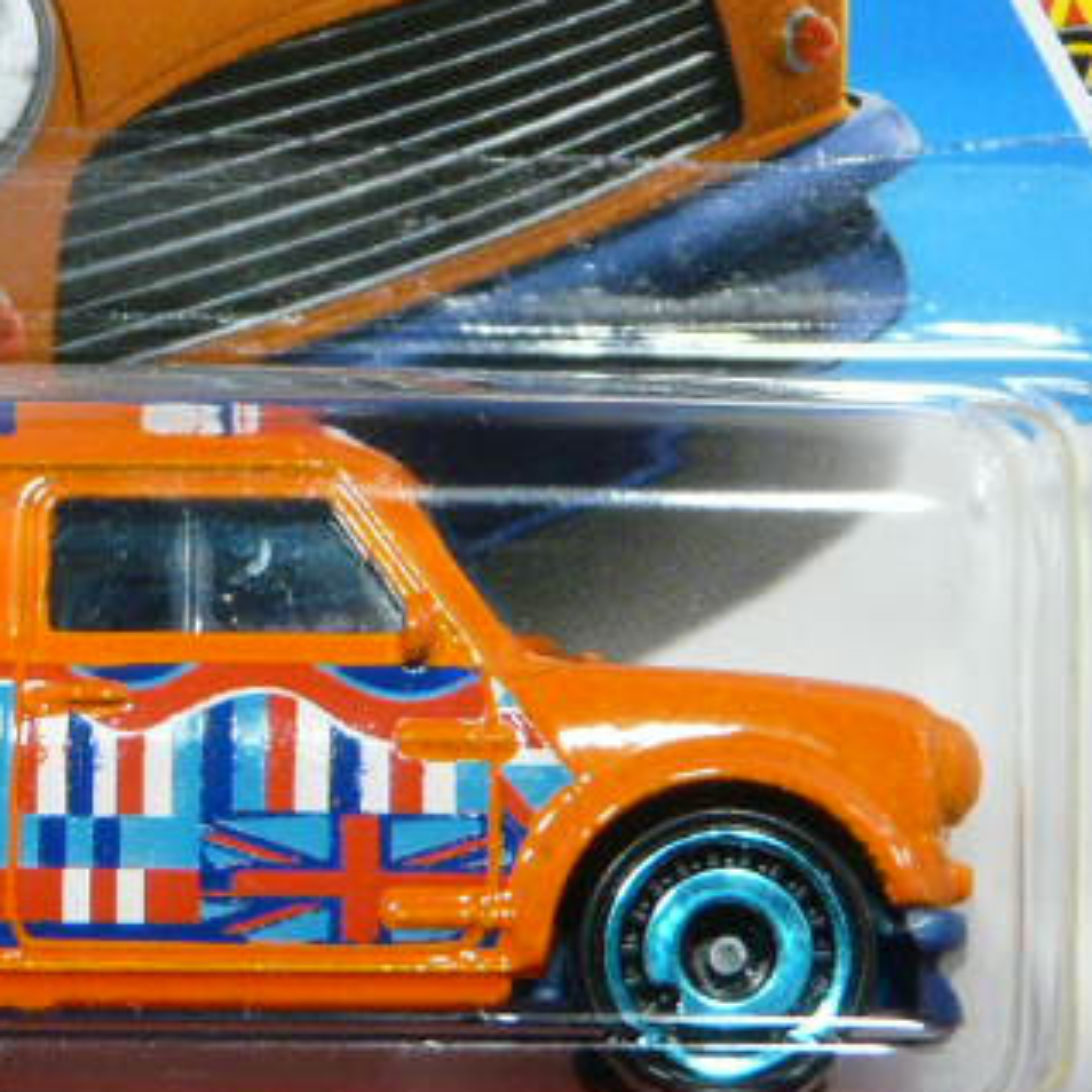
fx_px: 9708
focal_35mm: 272
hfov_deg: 6.4
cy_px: 402
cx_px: 72
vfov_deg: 6.4
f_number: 3.6
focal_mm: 15.8
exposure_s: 1/50
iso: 200
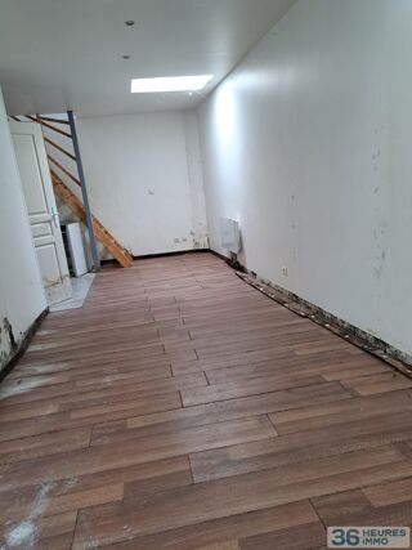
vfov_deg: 71.6
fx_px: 381
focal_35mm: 24
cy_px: 275
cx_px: 206
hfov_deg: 56.8
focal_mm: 5.23
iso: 320
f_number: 1.8
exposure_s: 1/50
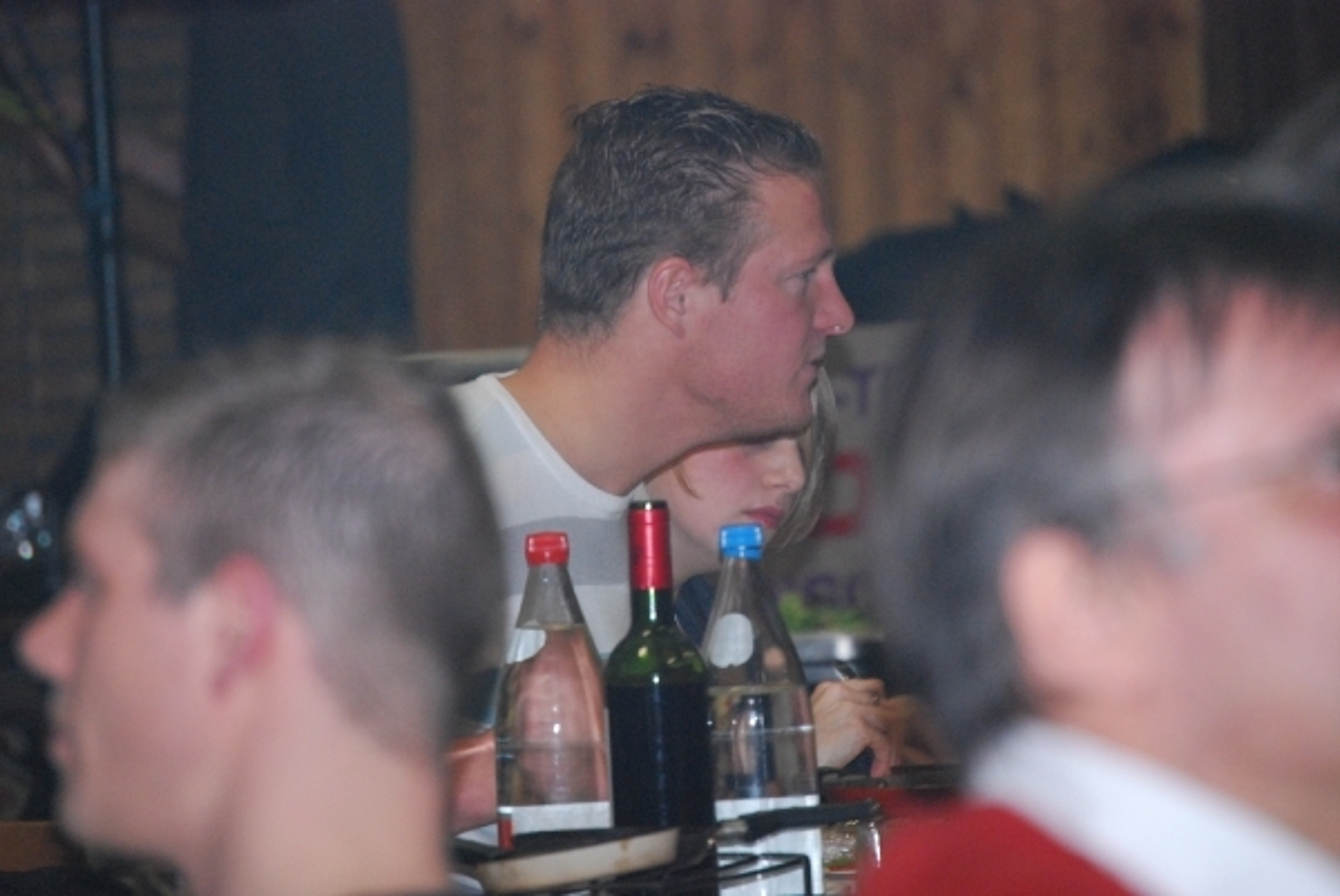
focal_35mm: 300
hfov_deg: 6.9
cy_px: 448
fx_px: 11174
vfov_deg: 4.6
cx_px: 670
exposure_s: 1/60
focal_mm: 200
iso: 1600
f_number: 5.6
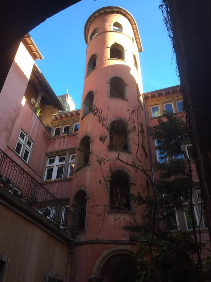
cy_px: 141
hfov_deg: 48.2
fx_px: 236
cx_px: 106
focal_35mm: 29
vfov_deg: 61.7
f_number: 2.2
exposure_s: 1/222
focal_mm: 4.2
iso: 32
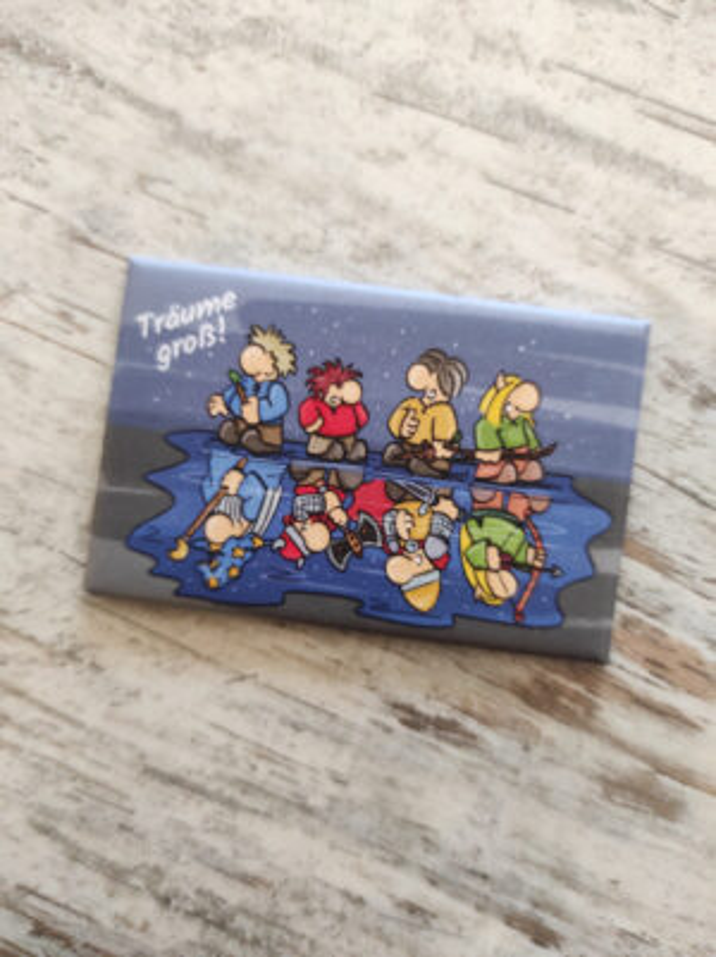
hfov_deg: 54.8
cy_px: 478
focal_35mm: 25
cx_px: 358
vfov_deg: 69.4
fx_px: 691
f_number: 1.9
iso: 266
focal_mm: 5.4
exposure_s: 1/50
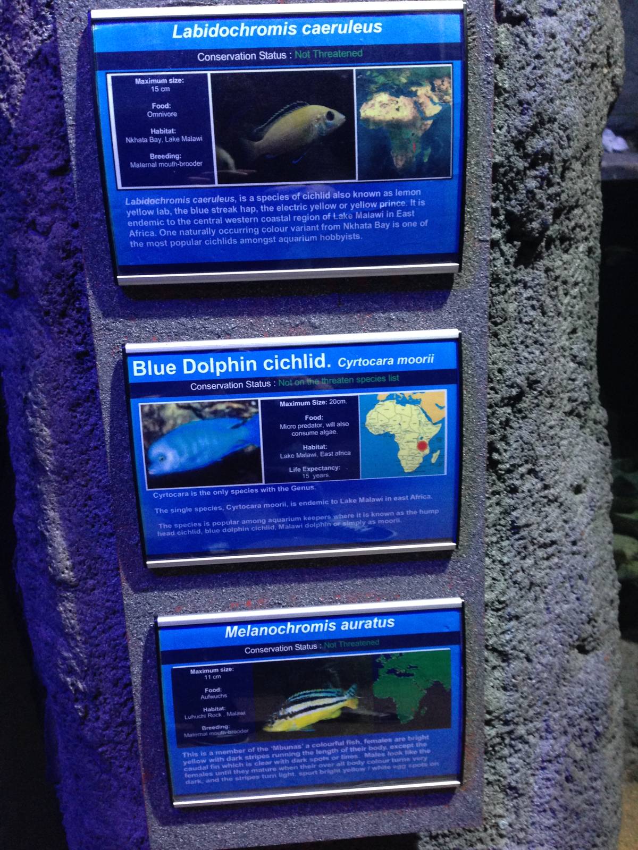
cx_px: 319
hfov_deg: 42.9
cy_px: 425
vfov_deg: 55.4
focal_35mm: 33
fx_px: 811
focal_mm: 4.12
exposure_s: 1/20
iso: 200
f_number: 2.4
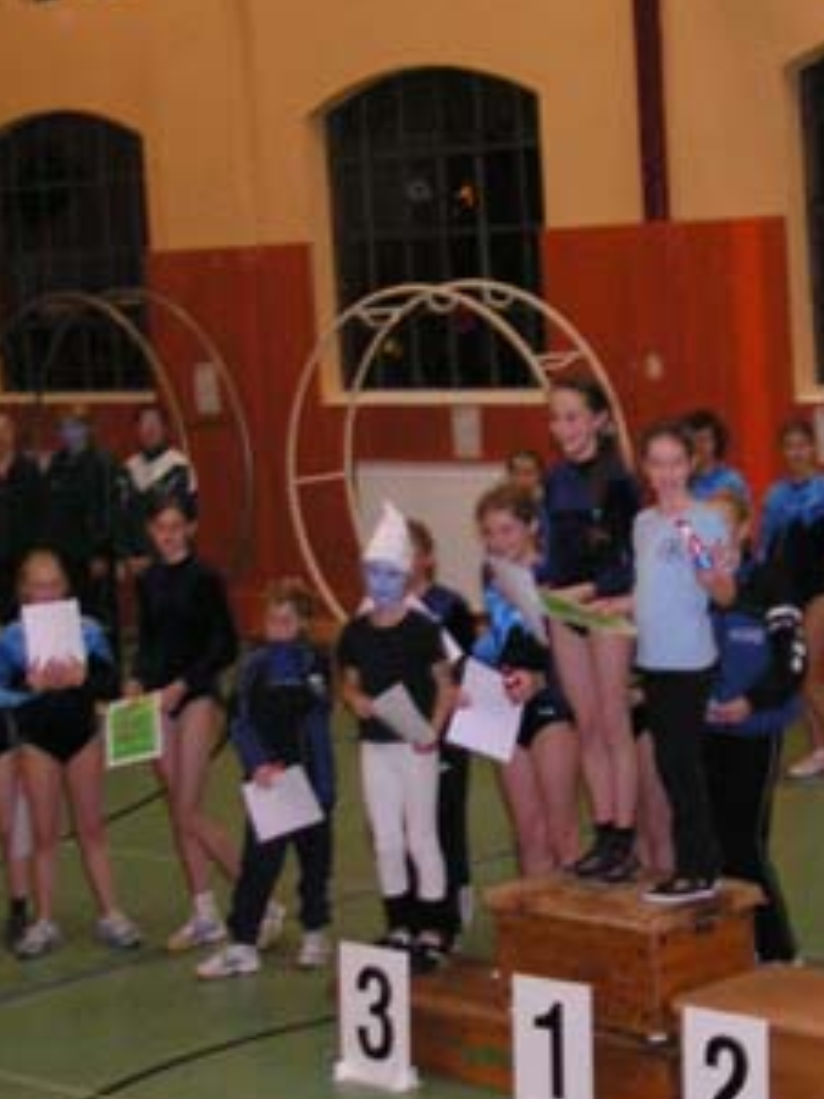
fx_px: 2983
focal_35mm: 94
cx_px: 623
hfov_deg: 15.6
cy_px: 630
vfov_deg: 20.9
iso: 200
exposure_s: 1/50
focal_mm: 7.3
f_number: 2.8
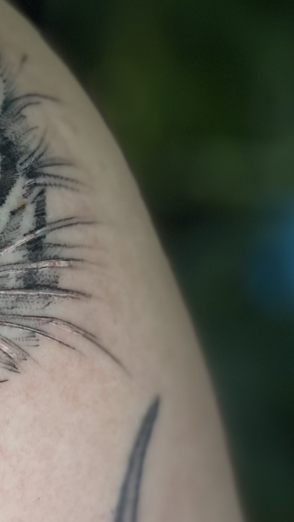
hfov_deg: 12.8
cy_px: 172
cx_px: -231
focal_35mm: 86
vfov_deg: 24.6
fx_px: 1192
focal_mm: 4.25
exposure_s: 1/60
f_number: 1.8
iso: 64
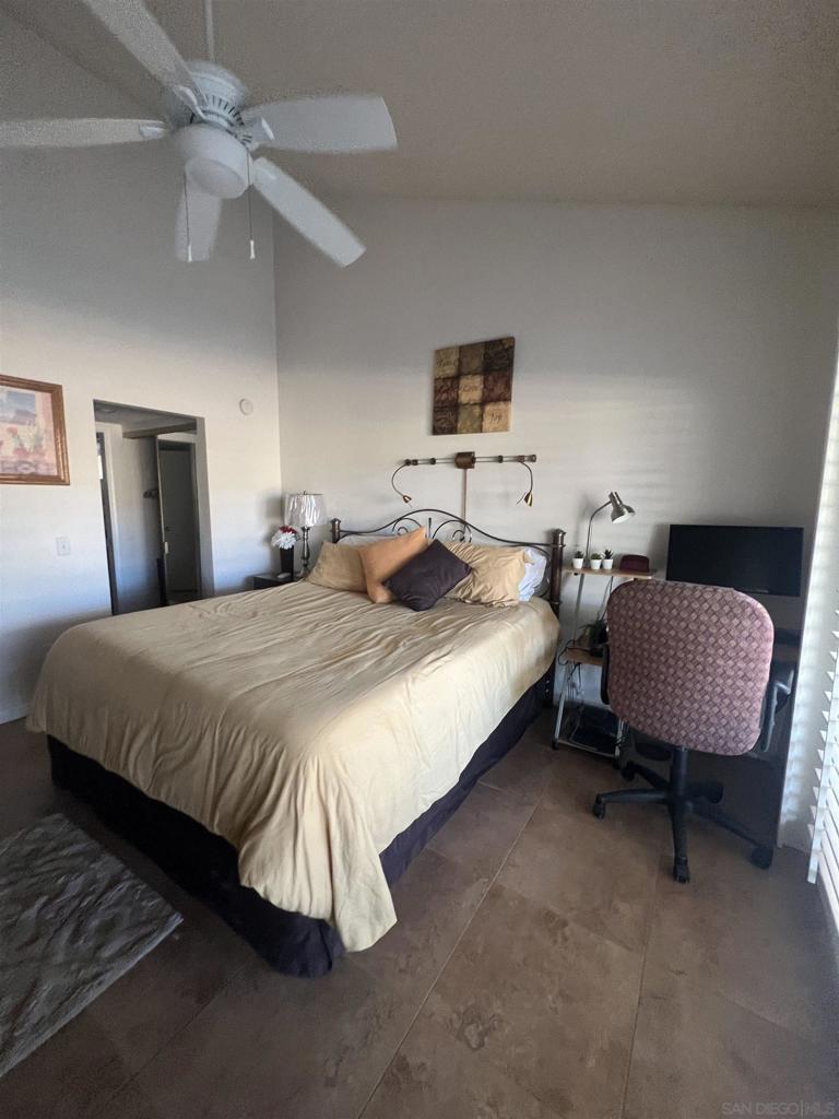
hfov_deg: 89.9
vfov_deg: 106.2
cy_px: 560
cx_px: 420
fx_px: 420
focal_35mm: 13
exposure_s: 1/60
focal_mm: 1.57
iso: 250
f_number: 1.8
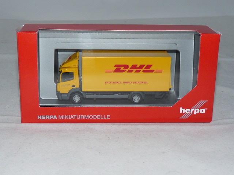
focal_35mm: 60
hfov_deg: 32.2
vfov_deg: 24.4
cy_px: 88
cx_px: 117
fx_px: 406
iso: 100
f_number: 3
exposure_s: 1/30
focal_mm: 6.1
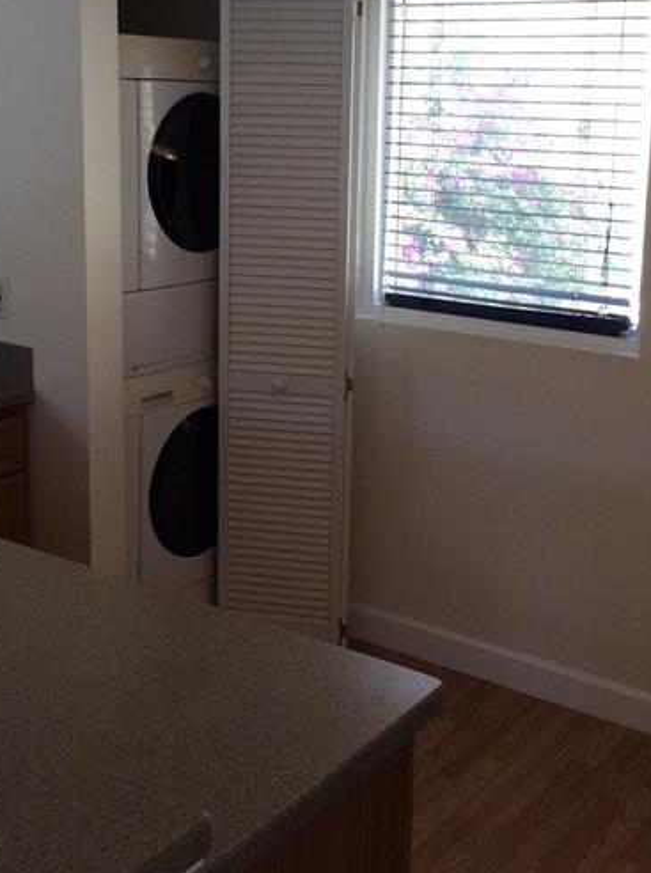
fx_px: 1258
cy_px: 319
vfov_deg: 38.0
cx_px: 340
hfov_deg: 29.0
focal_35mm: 50
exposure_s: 1/120
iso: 64
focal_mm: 3.3
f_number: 2.4
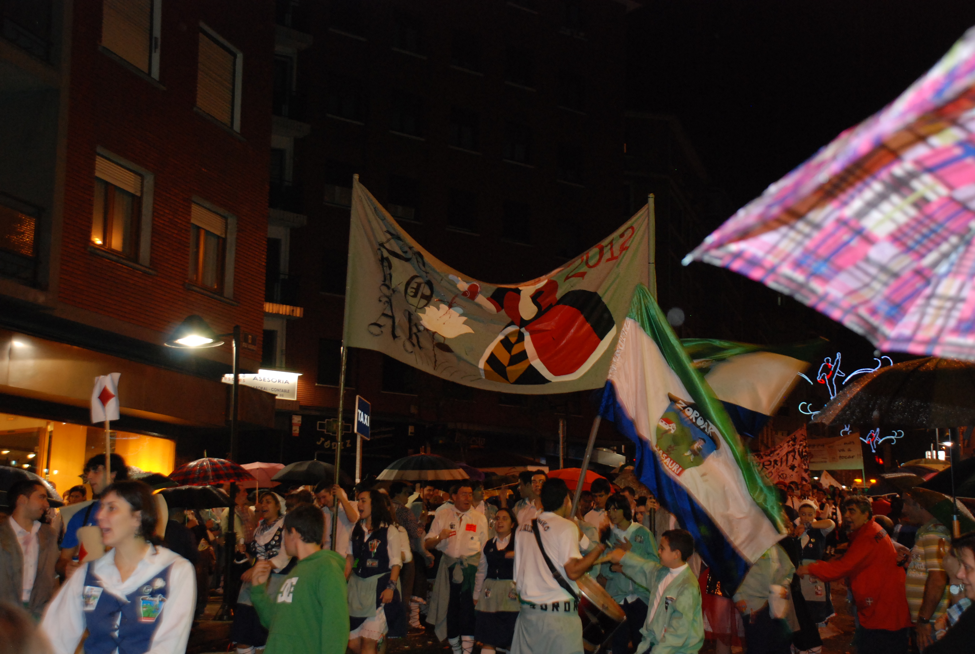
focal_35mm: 48
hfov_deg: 41.0
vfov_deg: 28.2
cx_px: 488
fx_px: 1303
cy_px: 327
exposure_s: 1/30
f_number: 4.2
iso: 800
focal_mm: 32
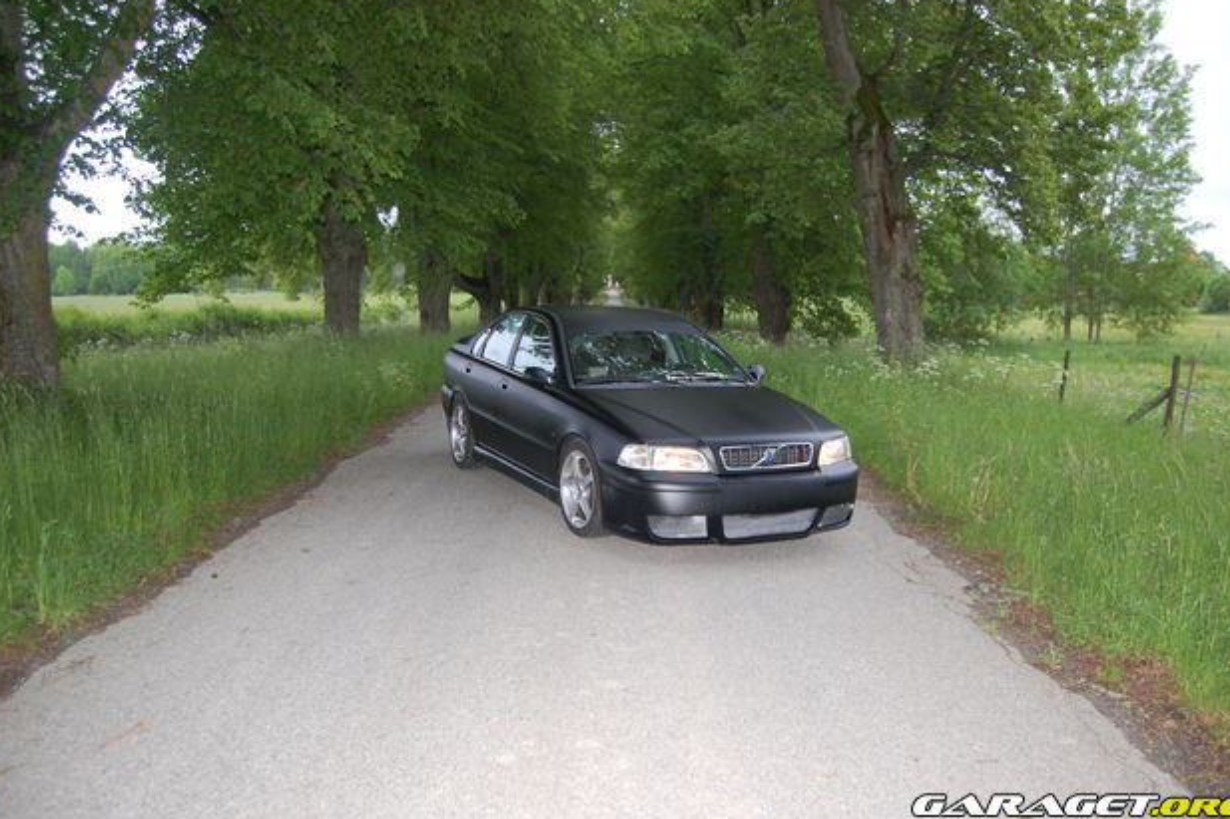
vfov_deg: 46.4
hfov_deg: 65.5
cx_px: 616
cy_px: 401
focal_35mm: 28
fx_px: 956
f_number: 3.5
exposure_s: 1/60
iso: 560
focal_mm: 18
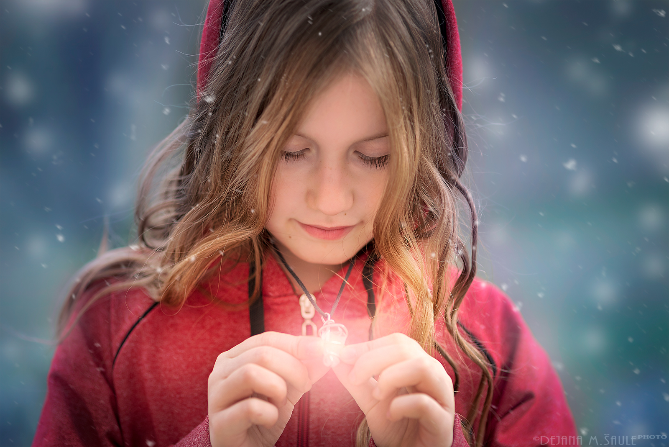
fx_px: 1580
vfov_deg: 16.1
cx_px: 334
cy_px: 224
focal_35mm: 85
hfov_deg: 23.9
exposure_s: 1/200
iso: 100
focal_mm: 85
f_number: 2.2
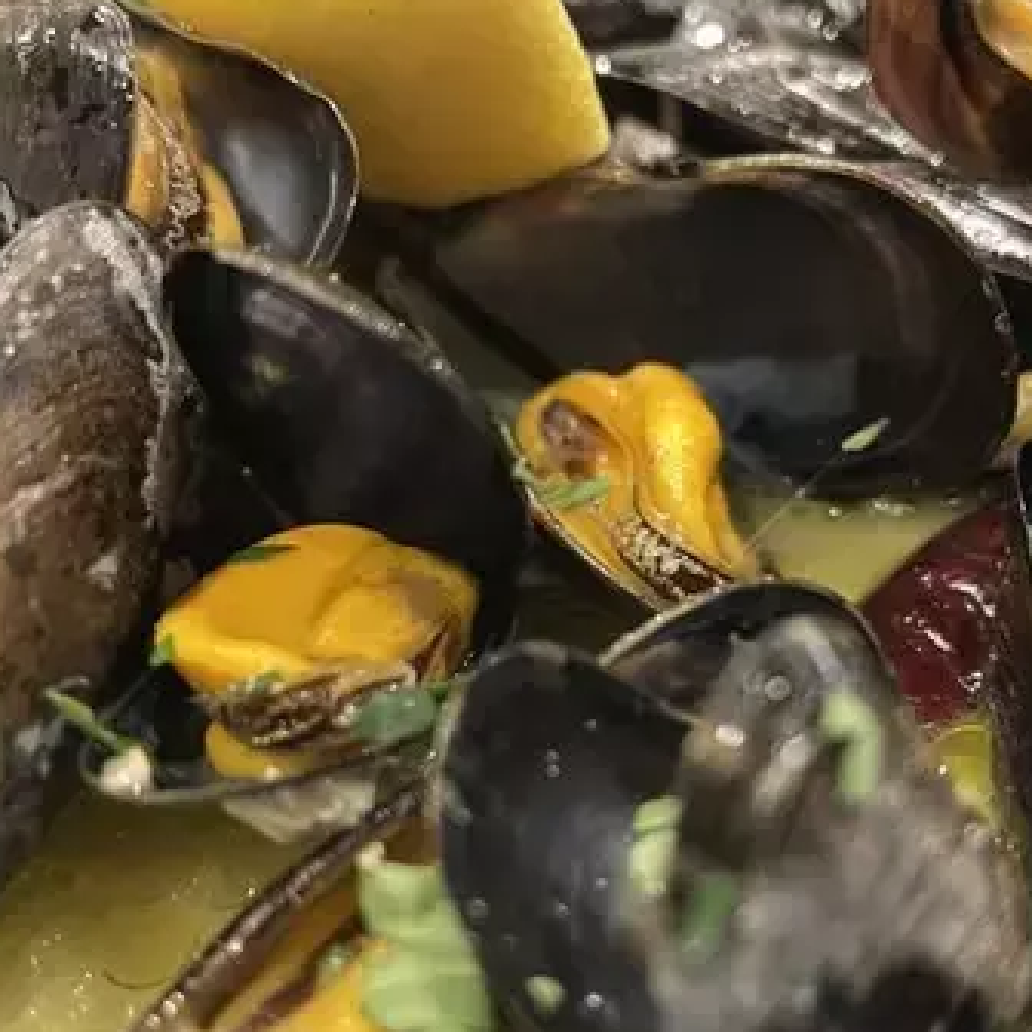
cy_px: 599
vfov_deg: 40.8
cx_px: 645
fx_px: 1383
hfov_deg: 40.6
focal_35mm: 41
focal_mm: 4.2
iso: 500
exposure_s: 1/30
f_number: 1.6
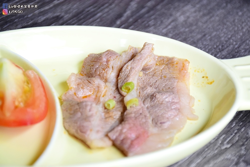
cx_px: 125
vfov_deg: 11.4
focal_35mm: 120
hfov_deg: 17.1
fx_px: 833
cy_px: 84
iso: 2500
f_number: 6.3
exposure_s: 1/640
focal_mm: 80
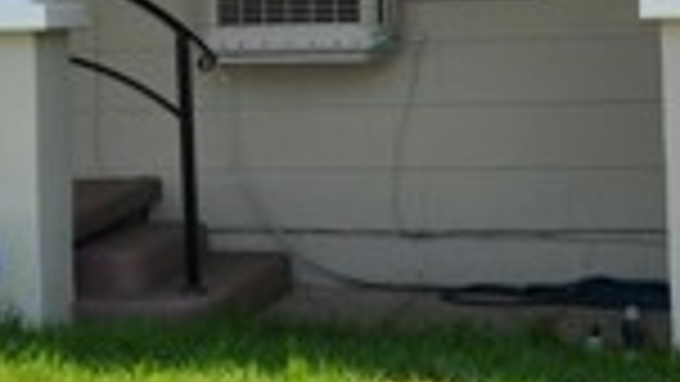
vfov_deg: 10.0
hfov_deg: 17.0
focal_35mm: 120
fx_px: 2164
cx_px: -153
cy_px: -2
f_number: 11
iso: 200
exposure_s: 1/200
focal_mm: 18
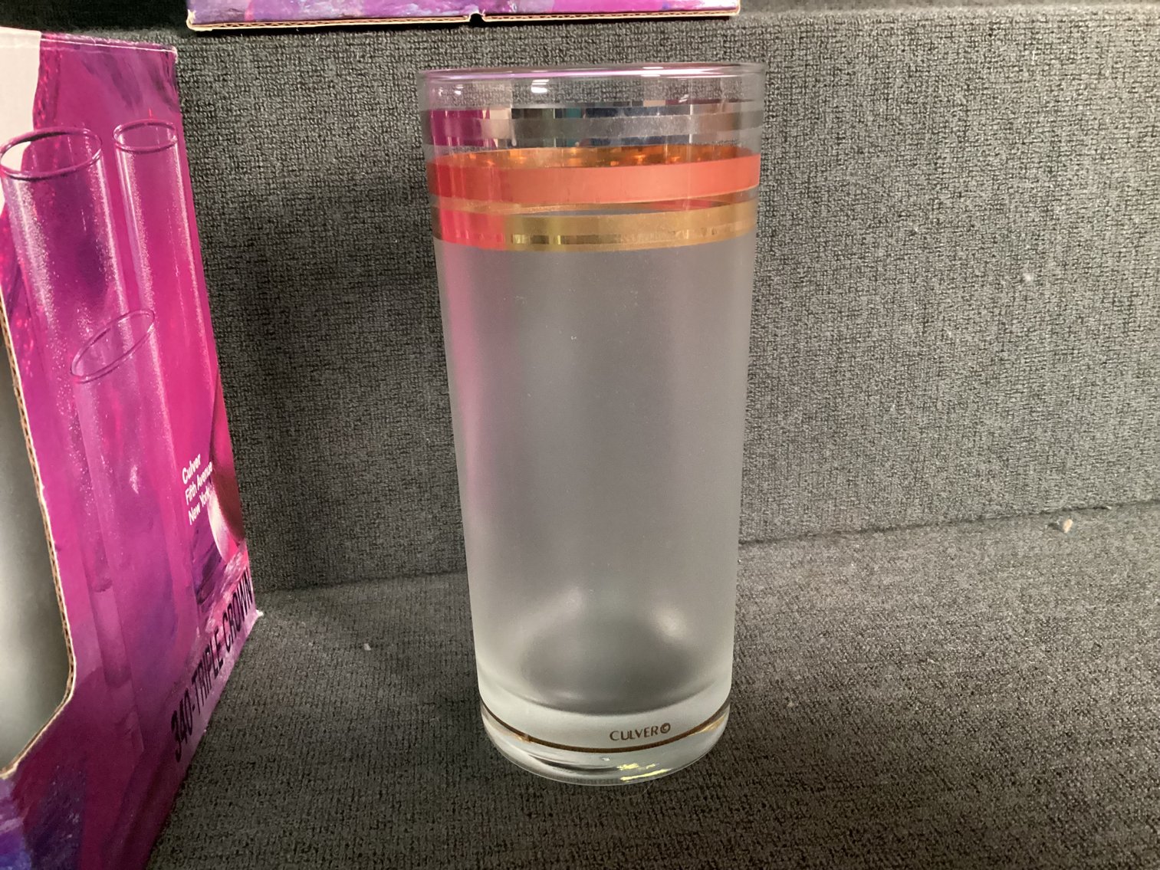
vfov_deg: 45.4
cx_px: 580
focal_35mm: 31
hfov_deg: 58.3
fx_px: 1039
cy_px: 435
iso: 640
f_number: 2.4
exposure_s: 1/30
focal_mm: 3.3
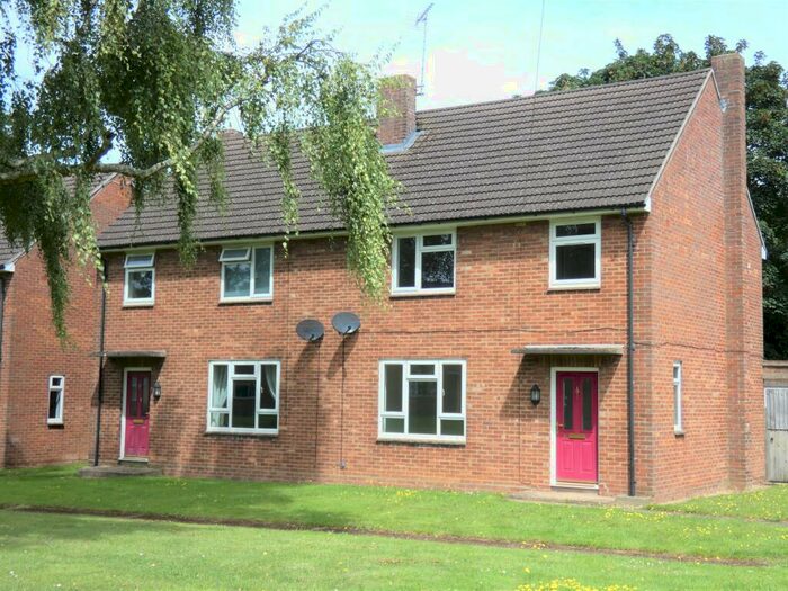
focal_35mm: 48
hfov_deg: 39.7
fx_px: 1093
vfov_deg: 30.3
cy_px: 296
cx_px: 394
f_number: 3.8
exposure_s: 1/400
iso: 80
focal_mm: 8.6
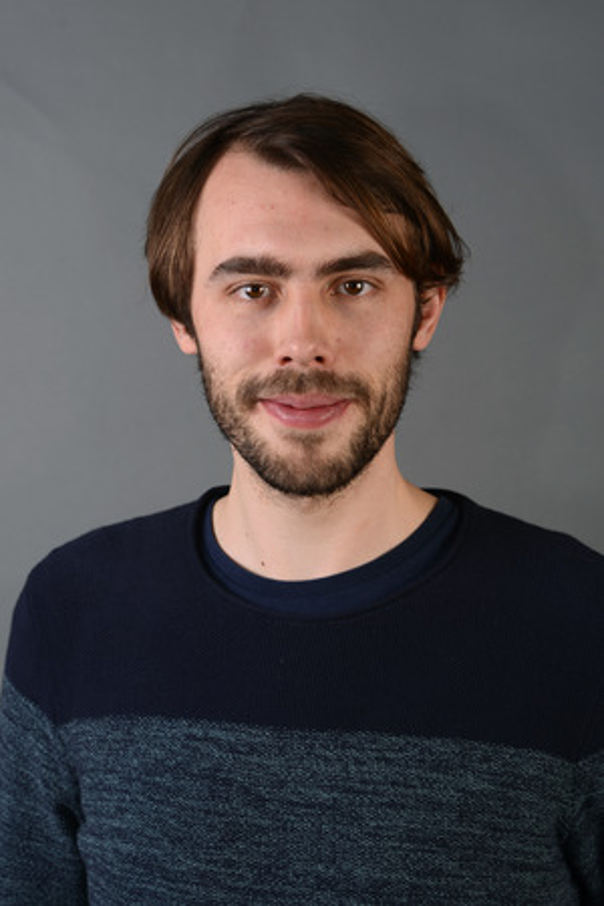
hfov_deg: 16.1
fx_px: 2139
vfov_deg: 23.9
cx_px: 302
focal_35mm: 85
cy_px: 453
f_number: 14
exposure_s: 1/200
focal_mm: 85
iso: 100
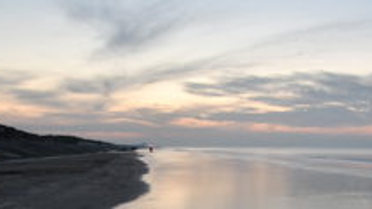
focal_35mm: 47
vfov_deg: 24.6
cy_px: 191
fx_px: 463
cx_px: 296
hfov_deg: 41.9
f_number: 22
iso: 100
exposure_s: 4
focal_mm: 16
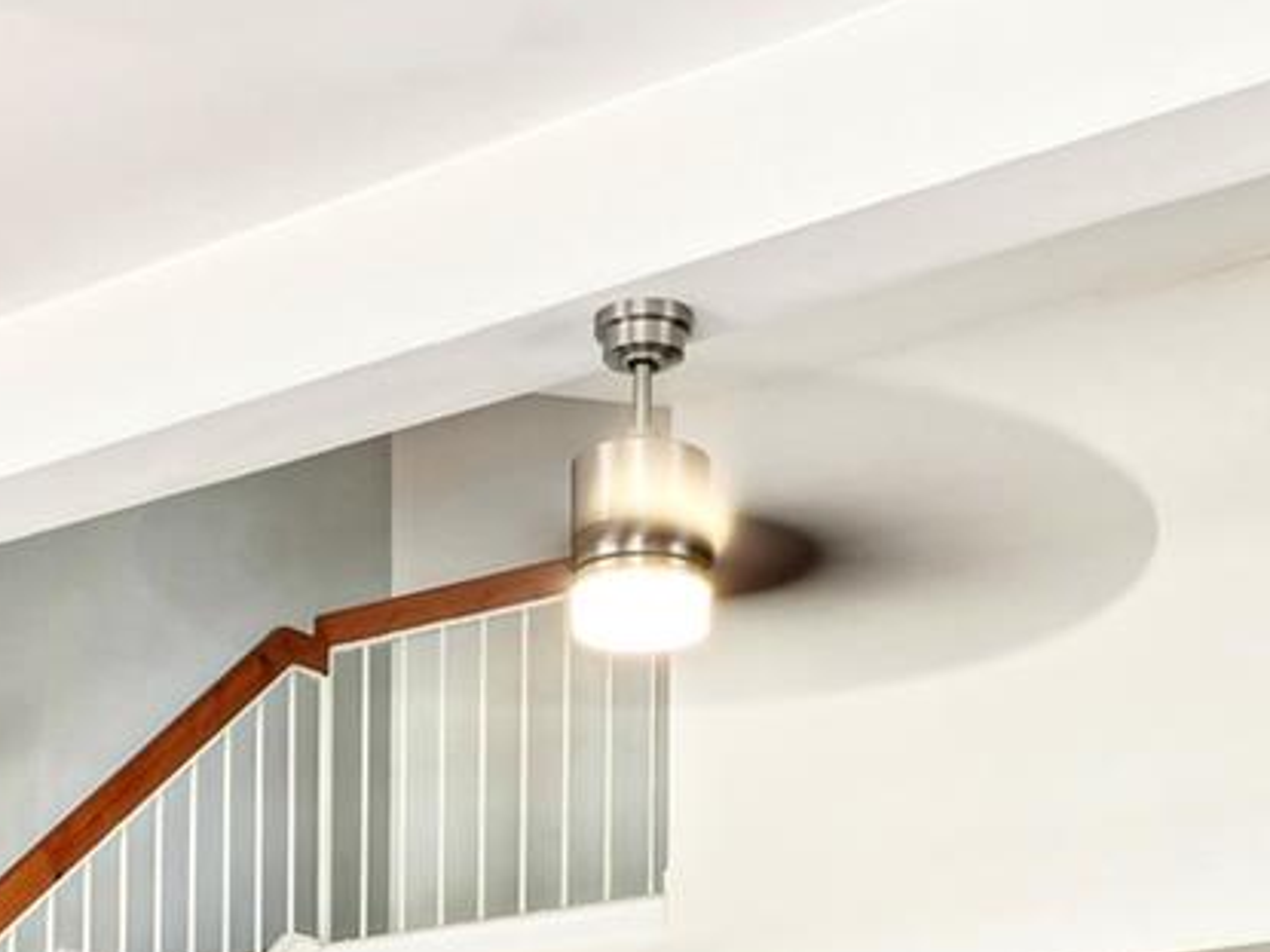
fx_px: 2787
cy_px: 1569
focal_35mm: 76
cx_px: 490
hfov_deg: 25.6
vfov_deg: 16.9
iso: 100
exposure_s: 1/6
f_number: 11
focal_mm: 16
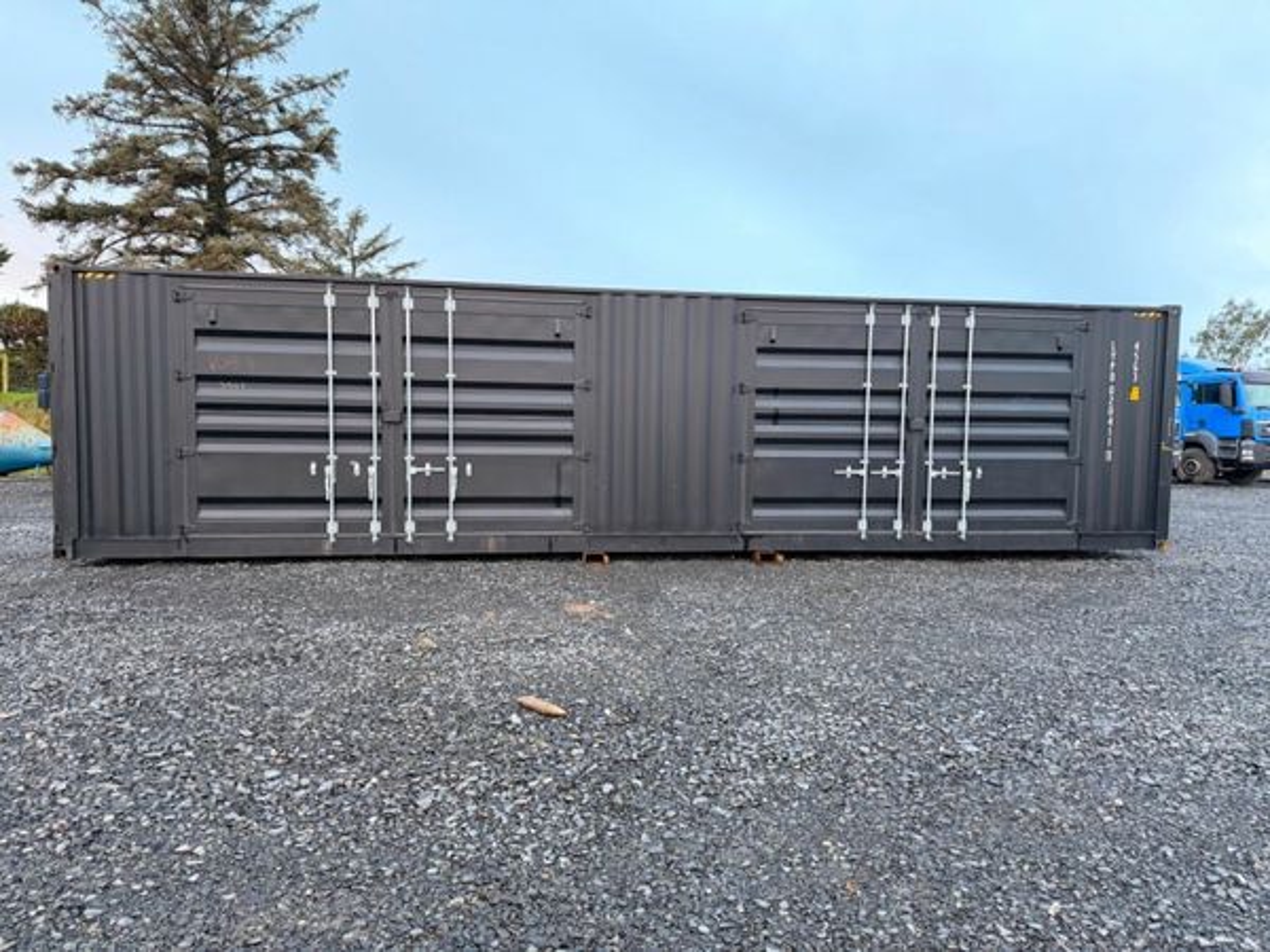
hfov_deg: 71.6
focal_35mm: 24
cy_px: 476
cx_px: 635
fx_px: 881
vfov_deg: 56.8
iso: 200
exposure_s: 1/74
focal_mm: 6.76
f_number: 1.78
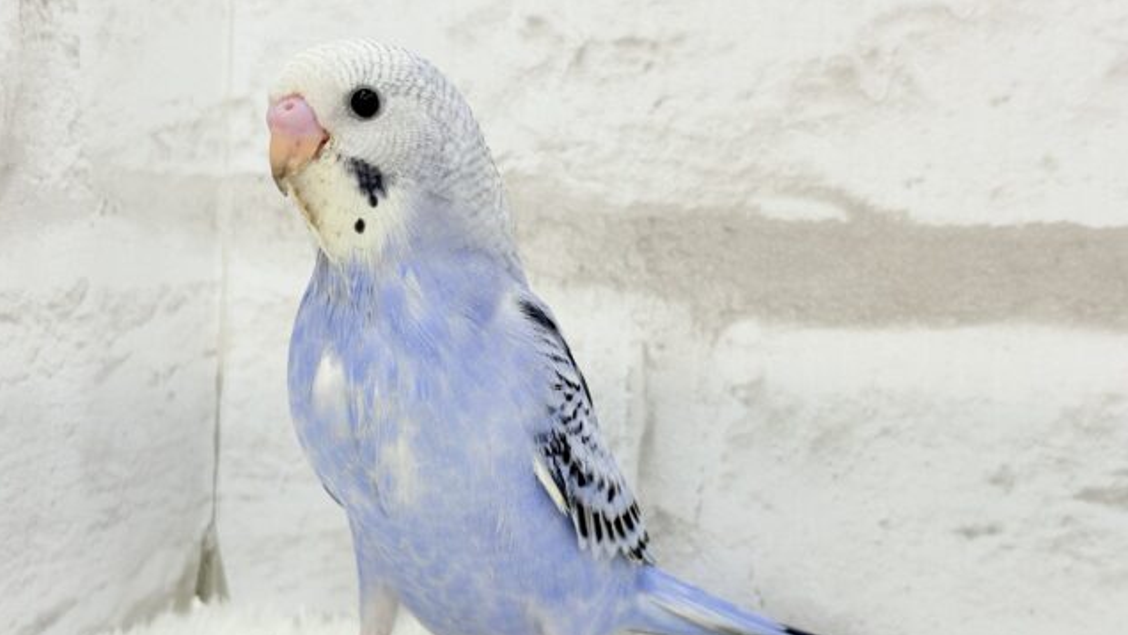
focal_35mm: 57
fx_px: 1705
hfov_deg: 36.6
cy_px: 362
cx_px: 562
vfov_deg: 21.1
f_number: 1.6
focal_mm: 5.96
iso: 40
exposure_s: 1/50
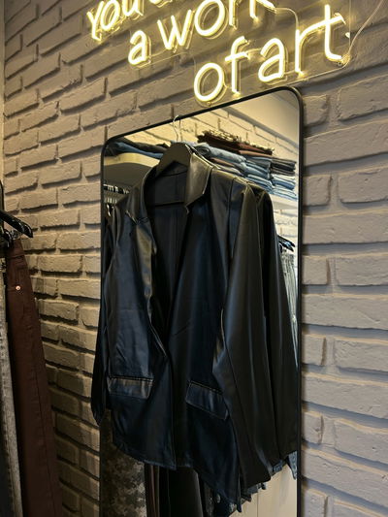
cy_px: 258
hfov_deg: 53.1
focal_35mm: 26
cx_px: 194
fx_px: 388
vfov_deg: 67.3
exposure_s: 1/50
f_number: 1.5
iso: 125
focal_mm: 5.7
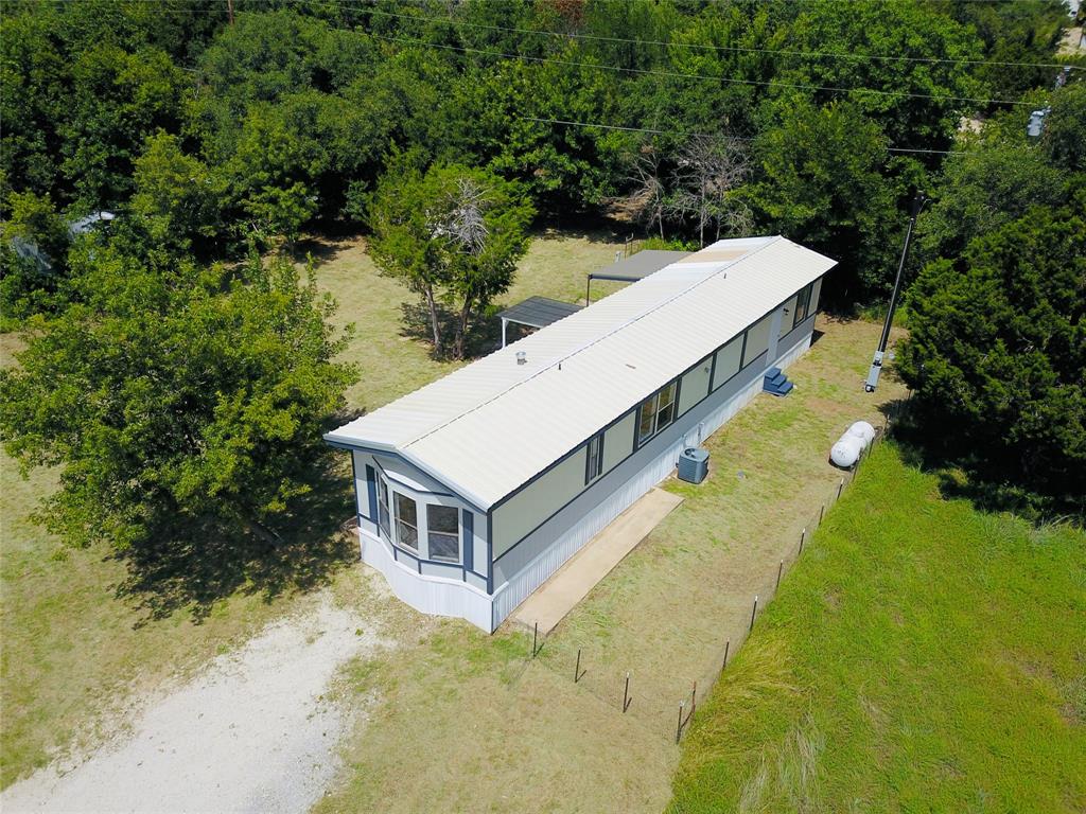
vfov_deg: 53.1
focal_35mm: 26
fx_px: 816
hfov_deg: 67.3
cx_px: 543
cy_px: 407
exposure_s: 1/1996
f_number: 2.2
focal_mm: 4.73
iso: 100
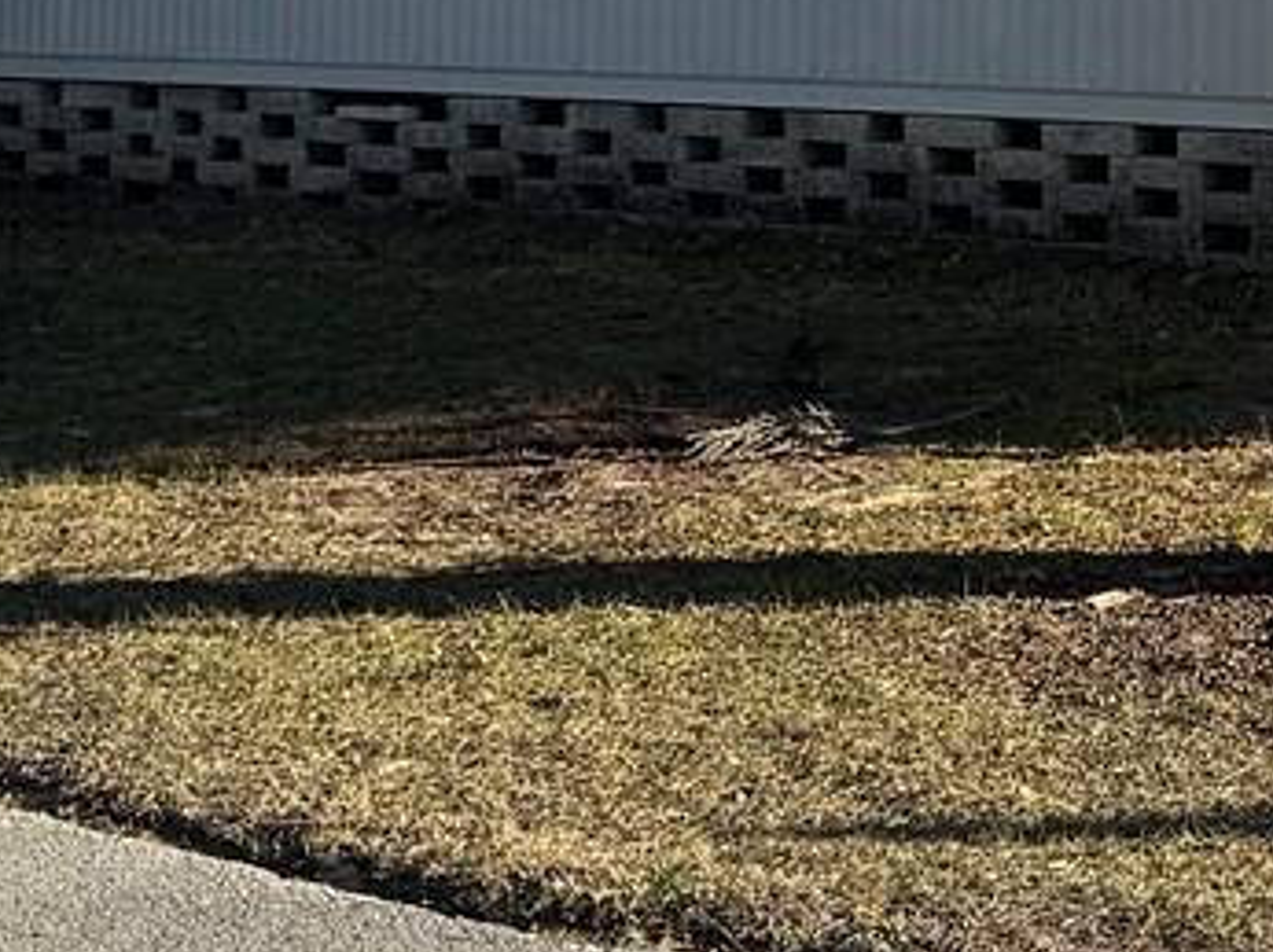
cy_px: -526
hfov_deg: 17.0
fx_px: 4079
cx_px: 1472
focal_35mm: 111
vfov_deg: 12.6
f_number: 1.78
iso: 80
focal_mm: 6.76
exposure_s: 1/2703
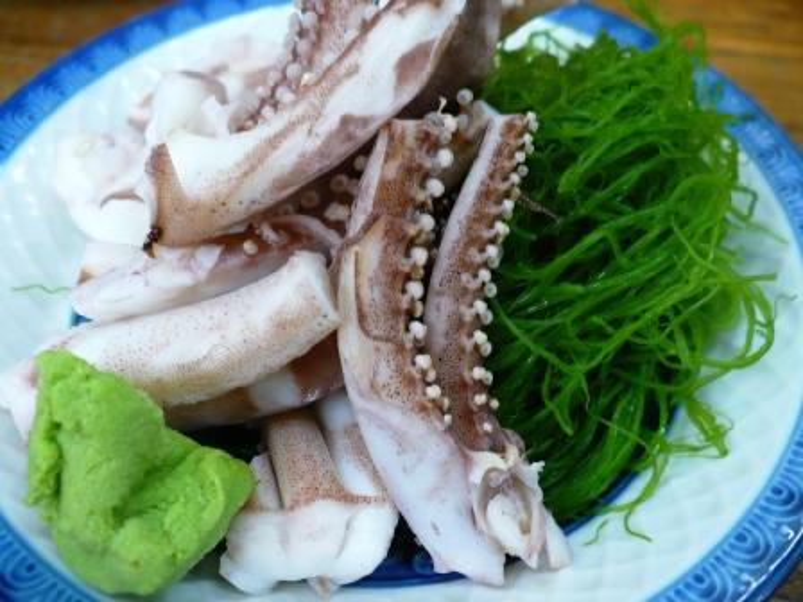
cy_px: 301
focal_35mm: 37
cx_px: 402
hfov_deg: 50.1
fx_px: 858
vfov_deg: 38.7
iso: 200
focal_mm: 6.1
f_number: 2.8
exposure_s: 1/13
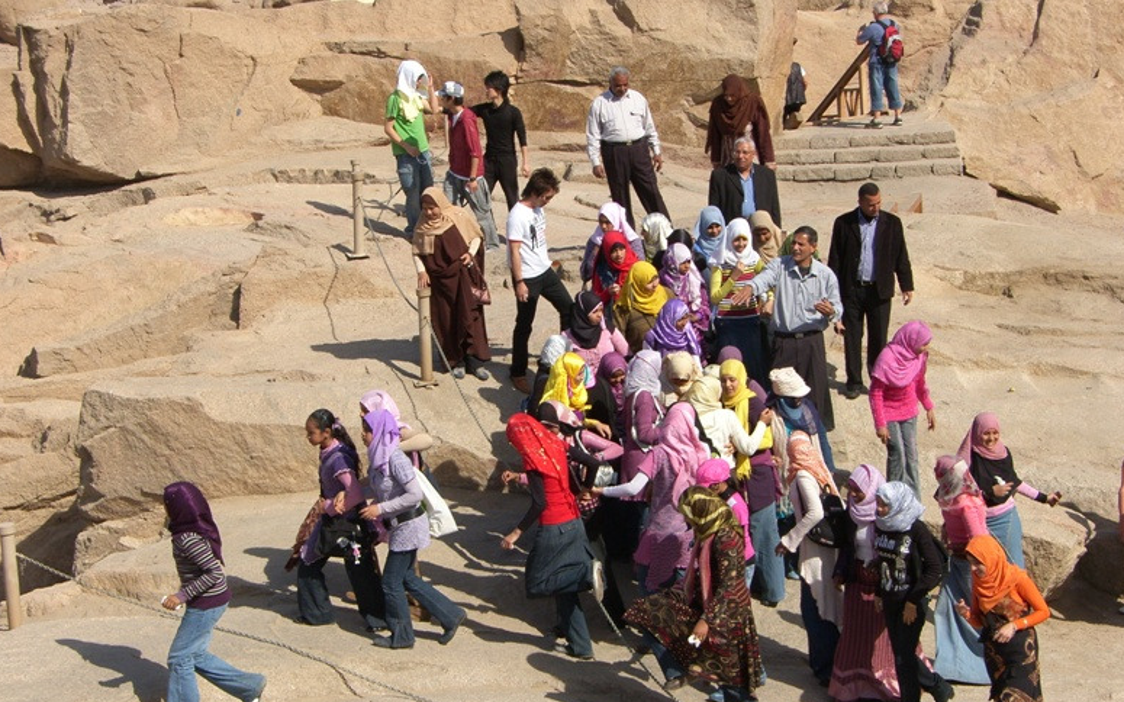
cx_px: 573
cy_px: 412
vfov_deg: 14.0
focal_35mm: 93
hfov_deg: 22.3
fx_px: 2848
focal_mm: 22
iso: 50
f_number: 5.6
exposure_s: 1/500
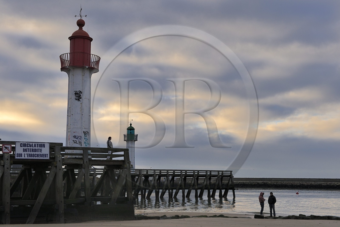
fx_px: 519
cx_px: 170
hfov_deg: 36.3
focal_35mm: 55
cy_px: 114
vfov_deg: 24.6
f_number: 11
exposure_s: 1/160
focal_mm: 55
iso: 200
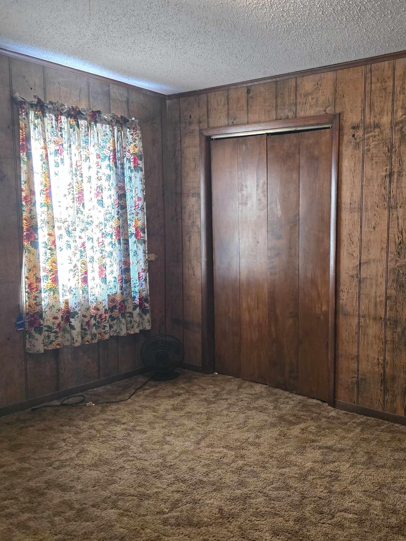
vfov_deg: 58.4
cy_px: 271
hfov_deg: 43.9
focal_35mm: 31
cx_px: 305
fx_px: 485
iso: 1000
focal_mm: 6.3
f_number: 1.7
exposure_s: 1/60
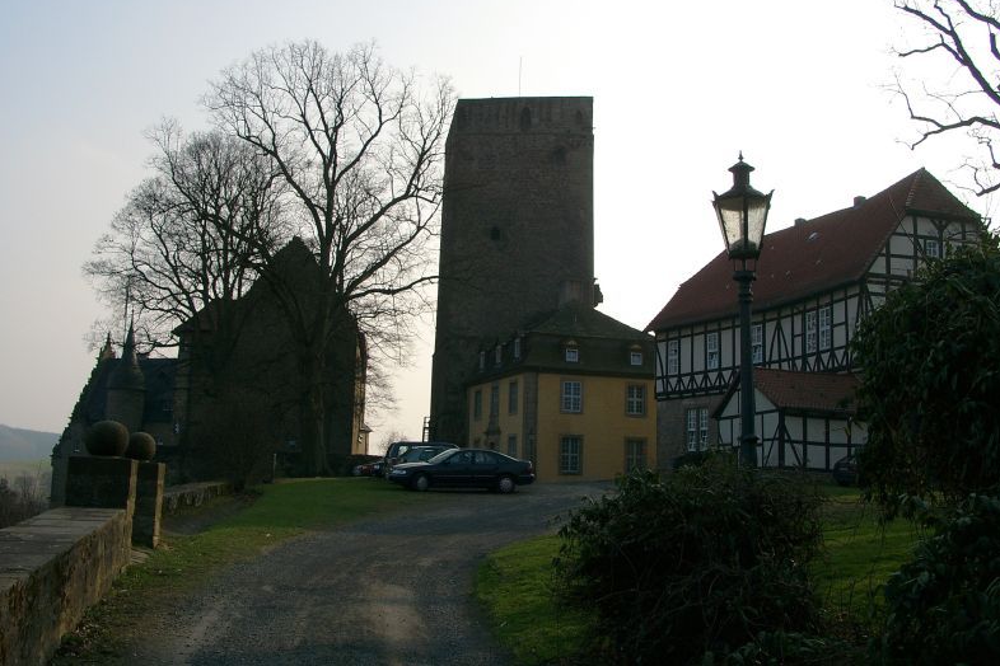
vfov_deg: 36.8
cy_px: 286
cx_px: 499
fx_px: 1000
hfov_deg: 53.1
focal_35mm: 36
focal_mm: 7.13
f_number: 4
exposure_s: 1/835
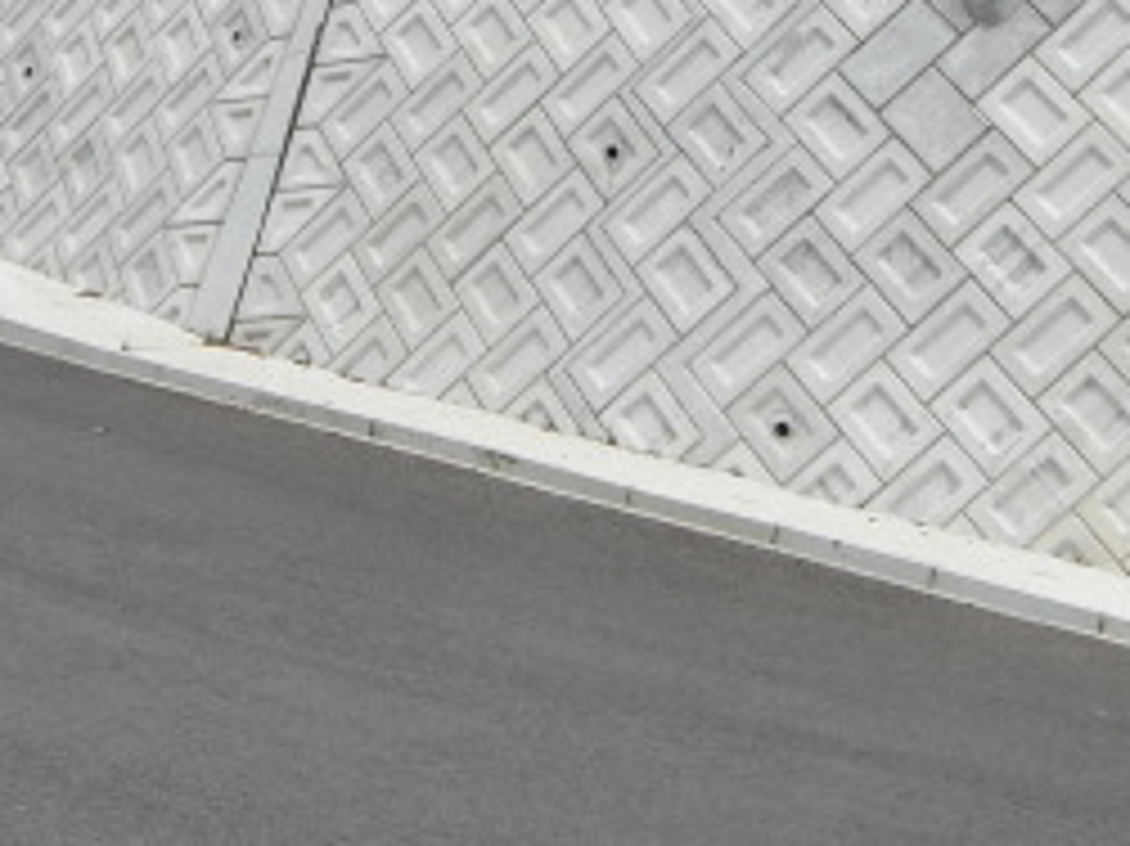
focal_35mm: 97
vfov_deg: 15.0
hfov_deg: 20.2
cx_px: 752
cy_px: 27
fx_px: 3165
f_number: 4
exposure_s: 1/500
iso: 80
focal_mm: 7.9
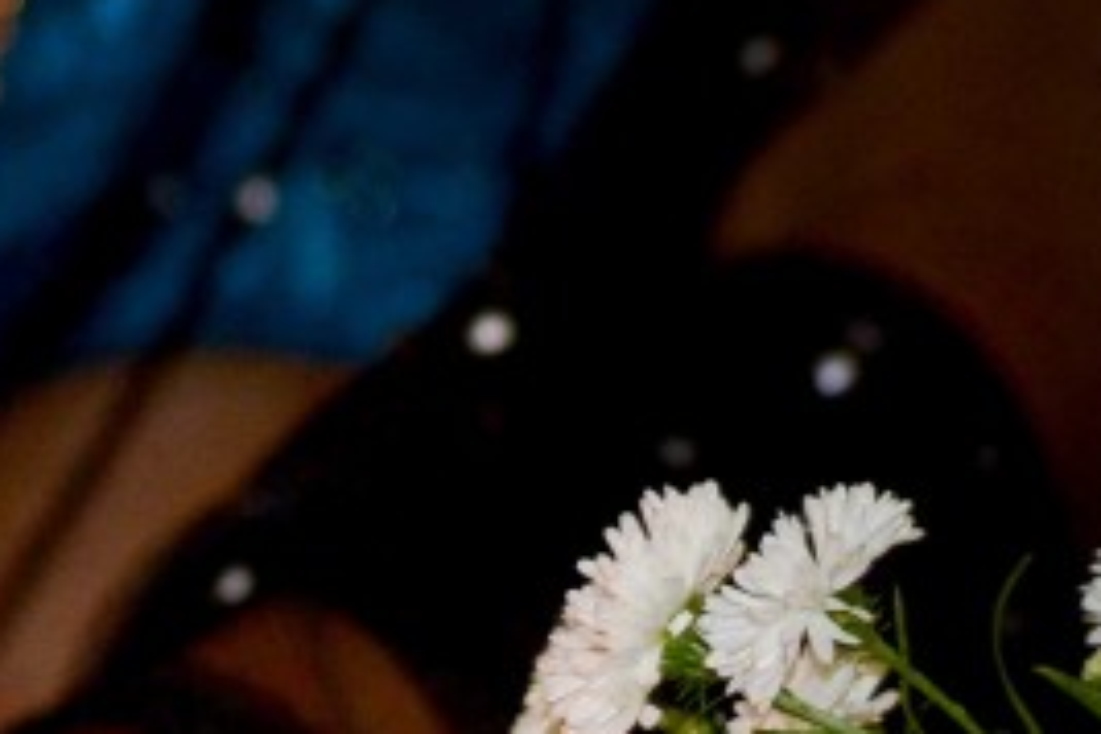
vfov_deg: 3.4
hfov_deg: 5.1
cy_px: 1293
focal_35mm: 403
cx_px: -553
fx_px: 12324
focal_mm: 70
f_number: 4
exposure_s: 1/125
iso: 400
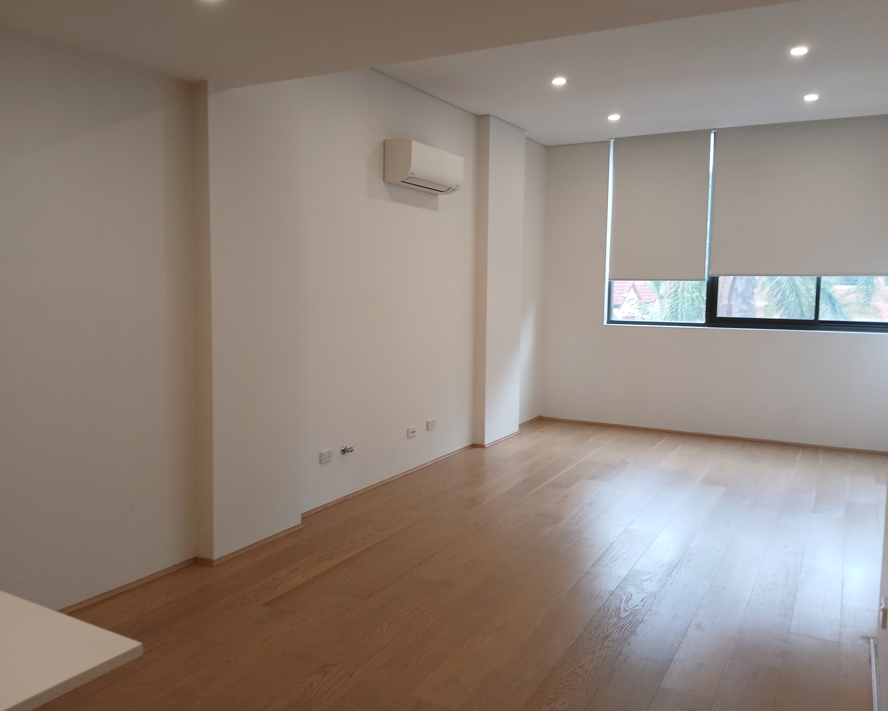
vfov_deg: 51.5
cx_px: 443
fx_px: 736
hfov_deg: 62.2
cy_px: 348
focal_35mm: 28
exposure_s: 1/50
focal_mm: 3.98
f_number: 1.8
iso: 80
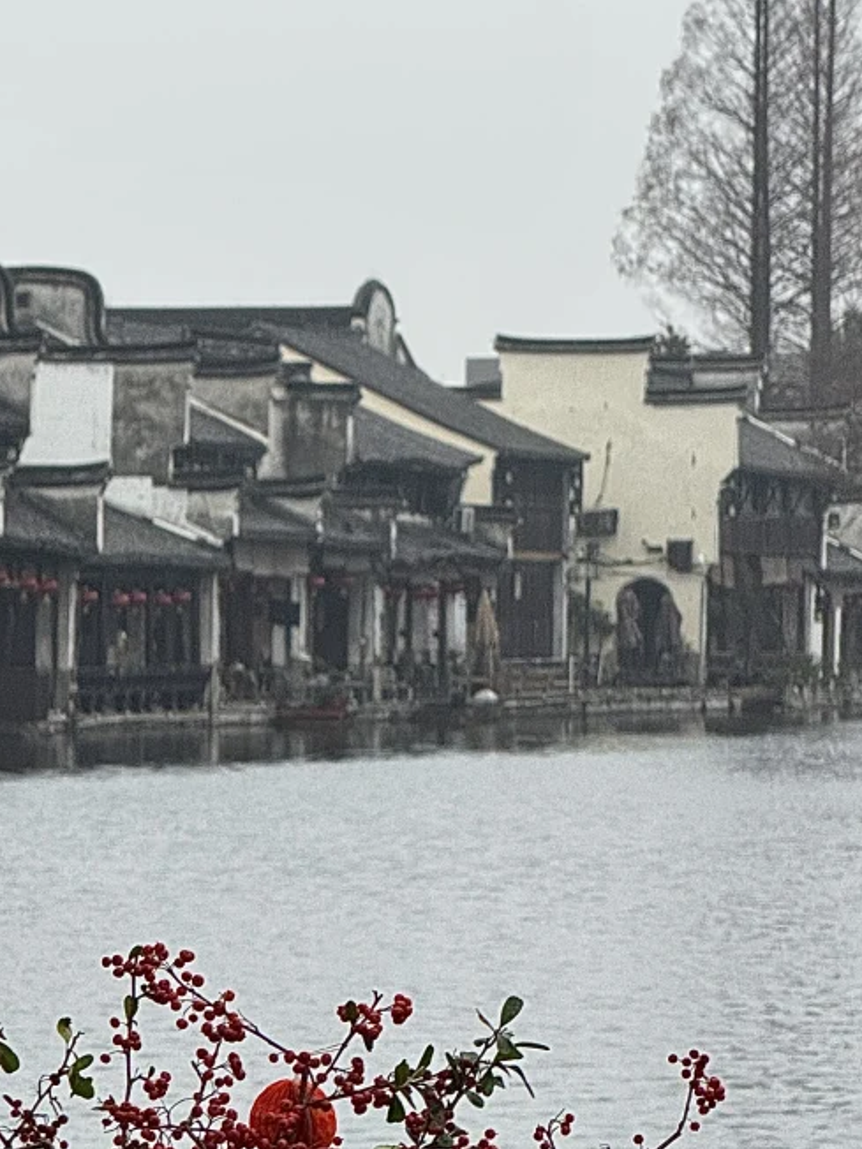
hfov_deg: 6.7
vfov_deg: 8.9
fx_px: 7338
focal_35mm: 221
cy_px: 1156
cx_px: 360
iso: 200
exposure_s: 1/100
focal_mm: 16.89
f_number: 2.8
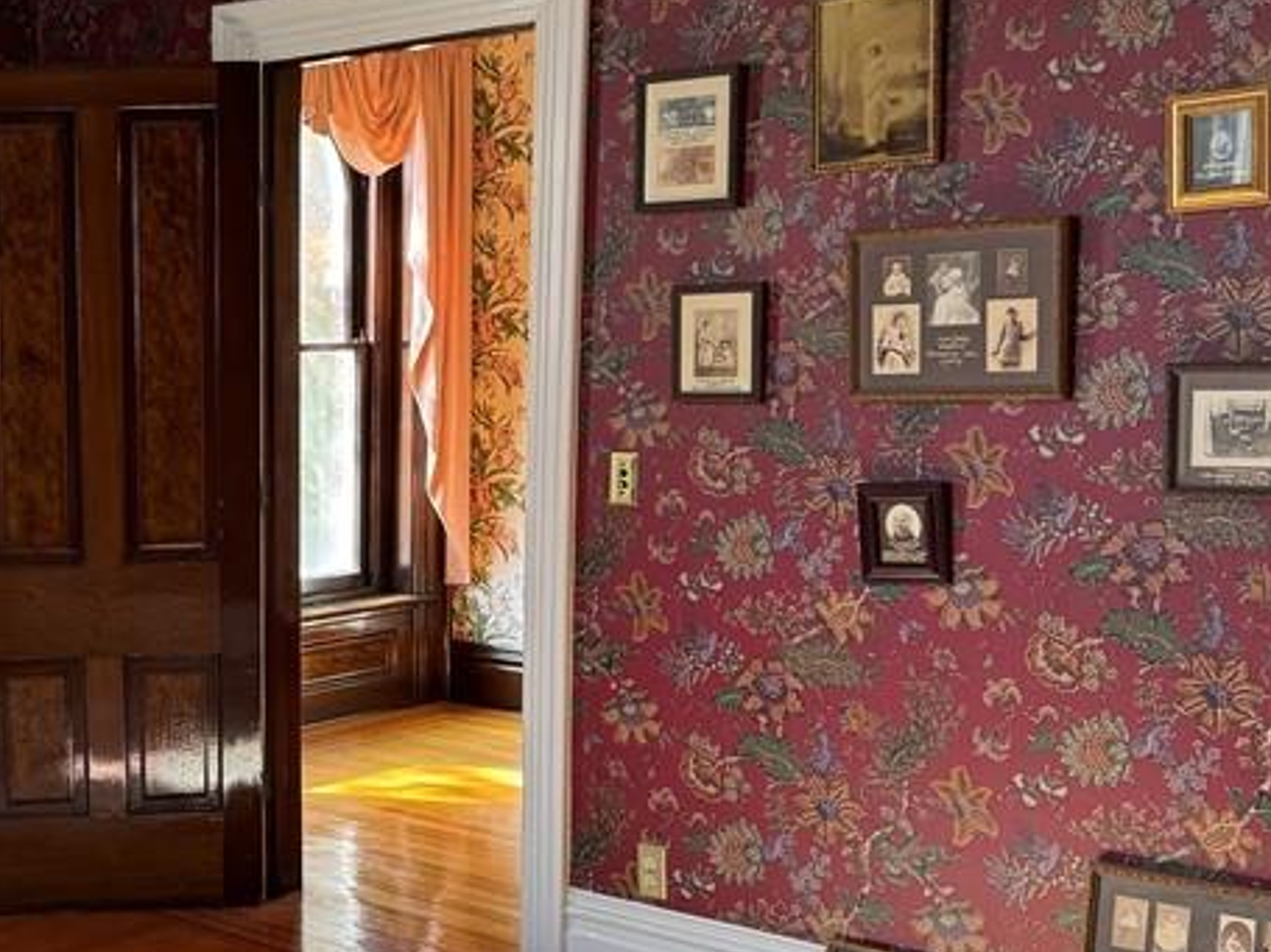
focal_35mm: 54
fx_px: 1982
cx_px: 89
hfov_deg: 33.4
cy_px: 609
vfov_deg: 26.9
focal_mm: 6.76
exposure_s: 1/104
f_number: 1.78
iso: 200
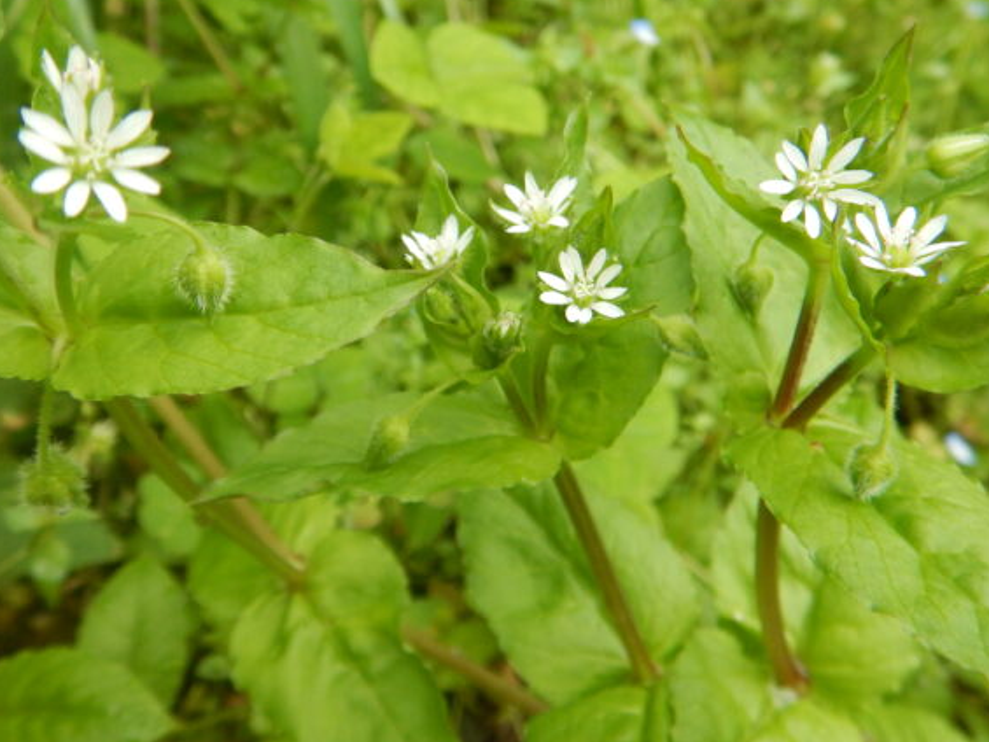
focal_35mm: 34
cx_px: 466
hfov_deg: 53.9
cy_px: 289
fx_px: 972
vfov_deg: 41.6
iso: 180
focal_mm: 4.3
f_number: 2.8
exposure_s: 1/250
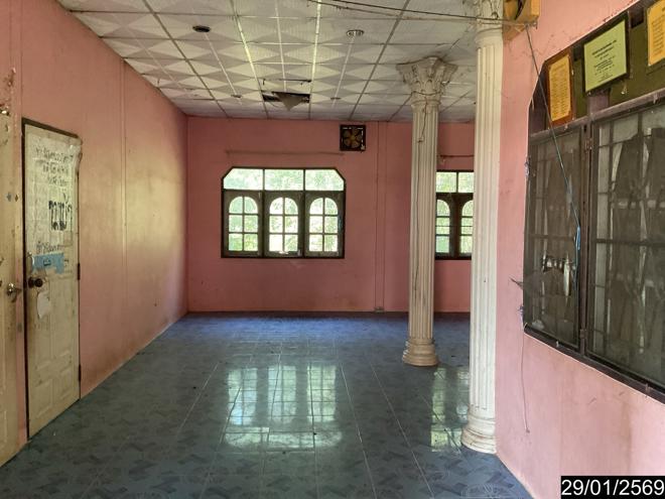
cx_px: 332
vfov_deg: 48.2
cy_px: 250
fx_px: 557
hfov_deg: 61.7
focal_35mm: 29
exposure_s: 1/60
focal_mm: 3
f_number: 1.8
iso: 250
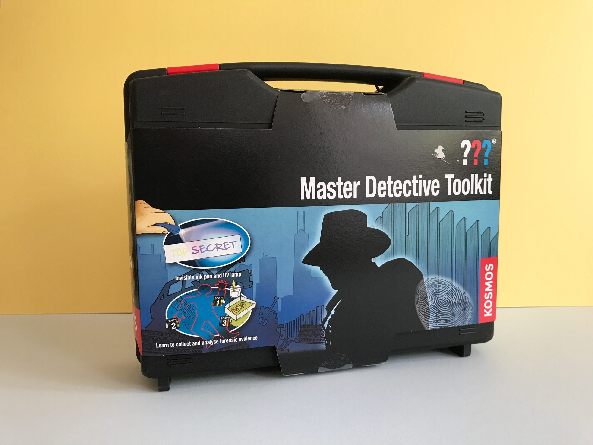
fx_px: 480
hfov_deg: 63.4
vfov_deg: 49.7
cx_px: 296
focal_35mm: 28
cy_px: 222
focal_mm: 3.99
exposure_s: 1/20
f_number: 1.8
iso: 32
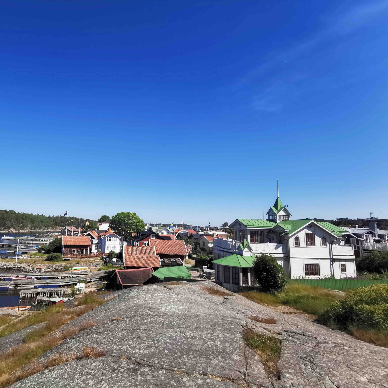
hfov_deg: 75.6
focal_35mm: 19
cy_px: 193
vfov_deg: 77.7
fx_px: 241
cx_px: 134
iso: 50
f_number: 2.2
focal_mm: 2.35
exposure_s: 1/1357
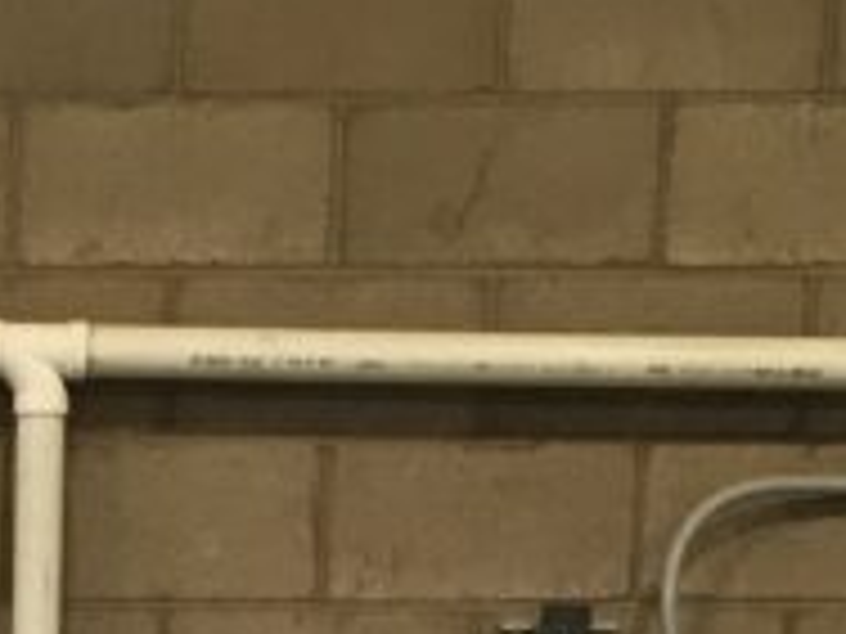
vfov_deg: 8.4
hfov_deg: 12.2
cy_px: 1668
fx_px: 3861
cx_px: -184
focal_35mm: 158
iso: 40
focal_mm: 4.15
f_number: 2.2
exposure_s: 1/30
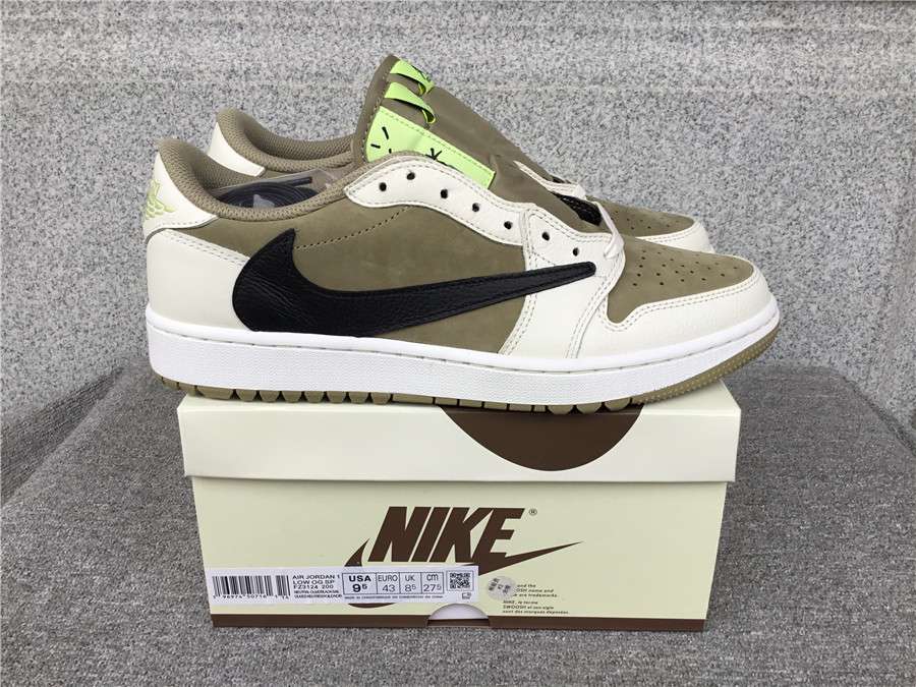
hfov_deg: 58.4
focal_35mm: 31
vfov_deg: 45.4
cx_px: 458
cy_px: 344
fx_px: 820
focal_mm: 3.3
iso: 25
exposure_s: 1/111
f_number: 2.4
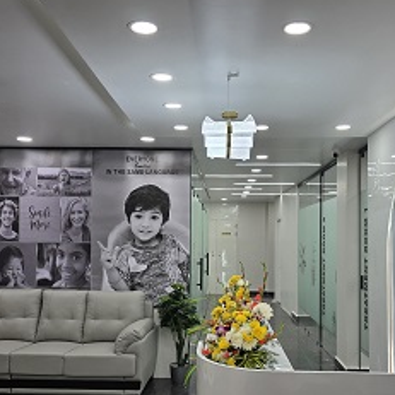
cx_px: 215
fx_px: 478
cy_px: 233
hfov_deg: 44.9
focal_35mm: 37
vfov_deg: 44.7
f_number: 1.7
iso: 32
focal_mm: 6.3
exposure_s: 1/100
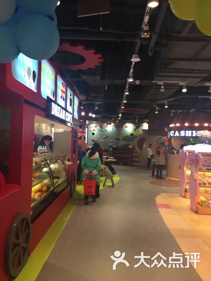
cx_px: 106
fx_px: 236
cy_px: 140
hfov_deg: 48.2
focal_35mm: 29
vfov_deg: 61.7
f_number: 2.2
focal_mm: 4.15
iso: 32
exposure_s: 1/30
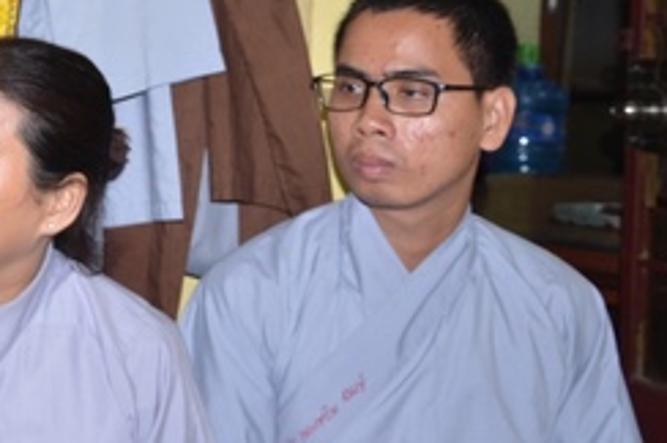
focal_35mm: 96
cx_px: -175
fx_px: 1776
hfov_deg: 19.7
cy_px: 29
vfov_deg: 14.0
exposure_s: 1/60
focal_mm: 24
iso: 640
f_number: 4.5
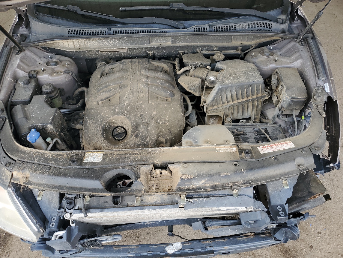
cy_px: 129
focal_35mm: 26
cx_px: 172
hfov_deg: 67.3
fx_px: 258
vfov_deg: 53.1
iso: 50
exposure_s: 1/167
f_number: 1.5
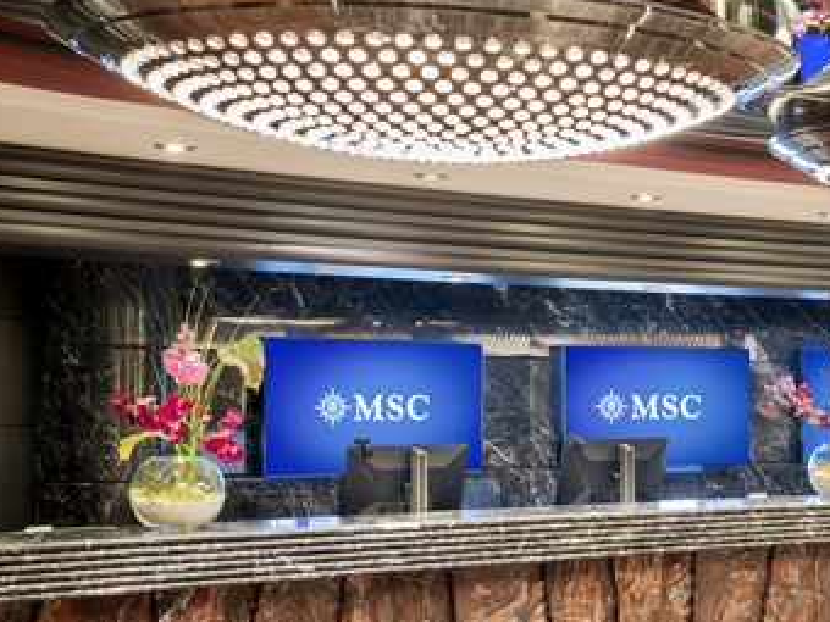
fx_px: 1966
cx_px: 1125
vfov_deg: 18.0
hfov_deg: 21.2
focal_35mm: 82
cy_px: 398
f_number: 11
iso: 800
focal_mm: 29
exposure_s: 4
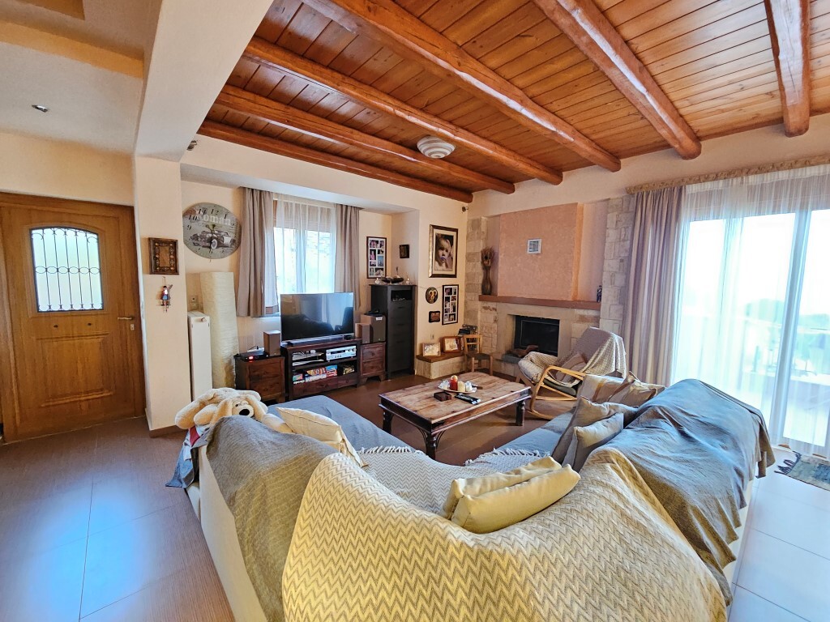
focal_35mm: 13
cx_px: 415
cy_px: 311
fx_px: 312
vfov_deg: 89.9
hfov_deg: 106.2
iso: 2500
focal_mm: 2.2
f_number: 2.2
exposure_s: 1/25
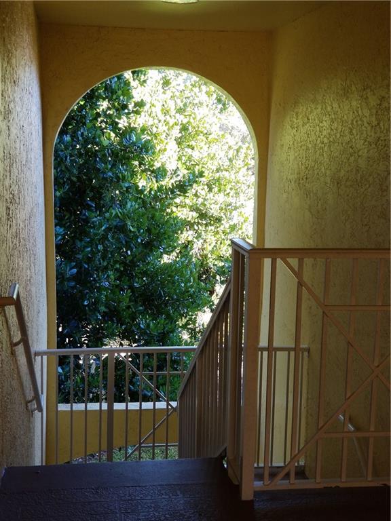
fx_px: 783
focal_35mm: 52
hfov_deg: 28.0
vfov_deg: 36.8
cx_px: 196
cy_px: 260
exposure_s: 1/60
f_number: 2.4
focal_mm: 6
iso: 40
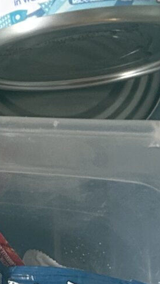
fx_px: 1110
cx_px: -244
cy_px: -46
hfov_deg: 7.6
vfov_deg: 14.2
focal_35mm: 147
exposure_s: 1/60
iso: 200
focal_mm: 5.7
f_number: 1.5
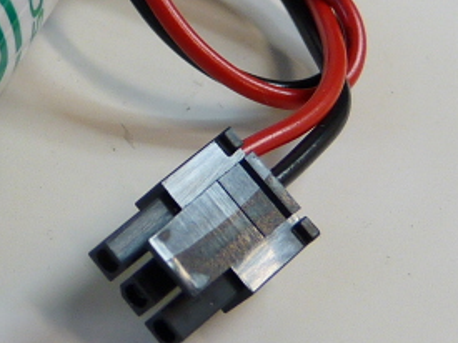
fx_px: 1508
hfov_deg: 16.8
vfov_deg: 12.9
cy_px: 32
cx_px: -40
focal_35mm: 114
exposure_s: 1/30
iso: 125
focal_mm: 4.8
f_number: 2.8
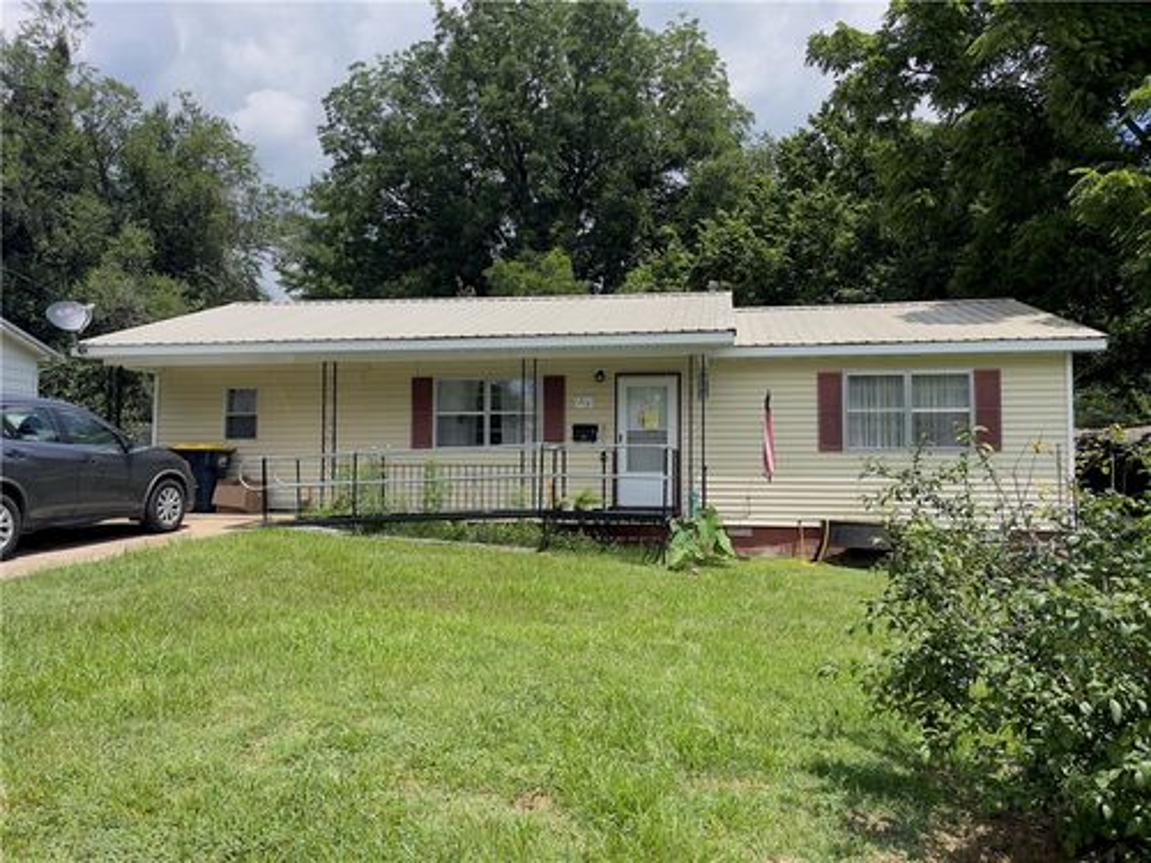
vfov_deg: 54.9
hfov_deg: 69.4
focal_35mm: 25
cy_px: 432
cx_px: 576
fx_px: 831
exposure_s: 1/2488
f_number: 1.6
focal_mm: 5.1
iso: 32
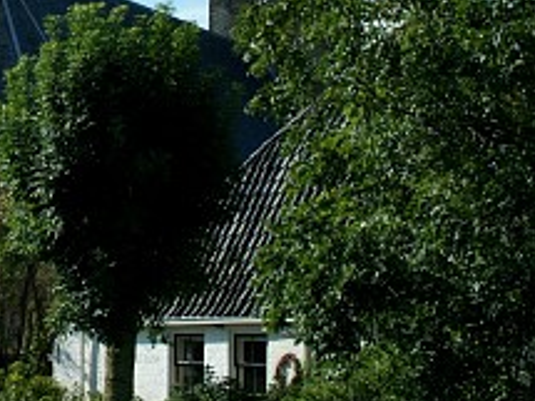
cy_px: 83
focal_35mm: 107
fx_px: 1653
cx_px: 45
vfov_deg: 13.8
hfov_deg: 18.1
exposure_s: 1/250
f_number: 13
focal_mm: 35
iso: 400
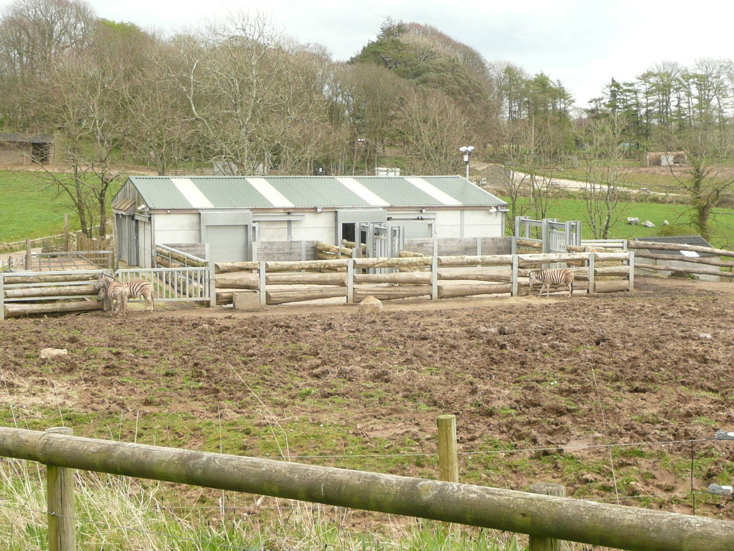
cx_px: 367
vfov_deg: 24.4
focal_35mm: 60
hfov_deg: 32.2
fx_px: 1272
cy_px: 276
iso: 100
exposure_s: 1/160
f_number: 3.9
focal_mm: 6.5
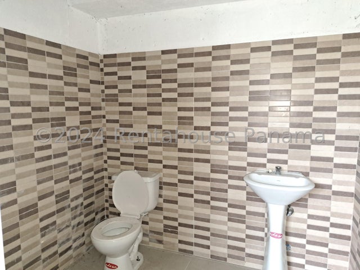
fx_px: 250
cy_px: 135
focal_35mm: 24
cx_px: 180
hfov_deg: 71.6
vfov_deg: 56.8
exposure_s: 1/20
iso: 640
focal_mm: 5.23
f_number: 1.8
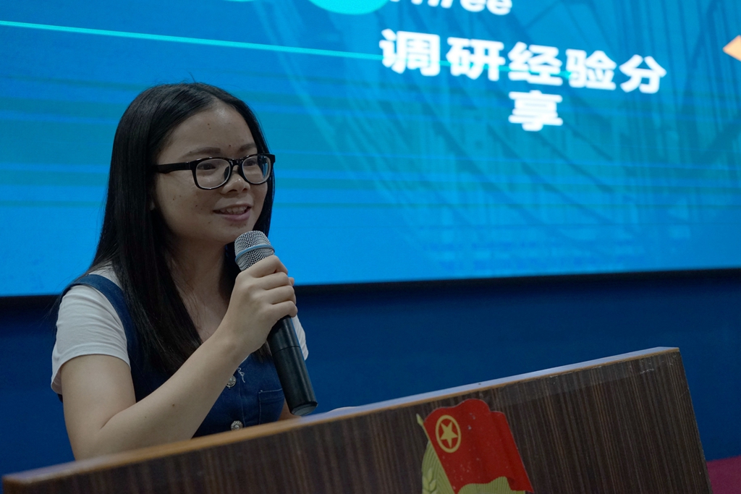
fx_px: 1029
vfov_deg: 27.0
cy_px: 247
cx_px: 370
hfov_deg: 39.6
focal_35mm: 50
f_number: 5
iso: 2000
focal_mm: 50
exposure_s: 1/125
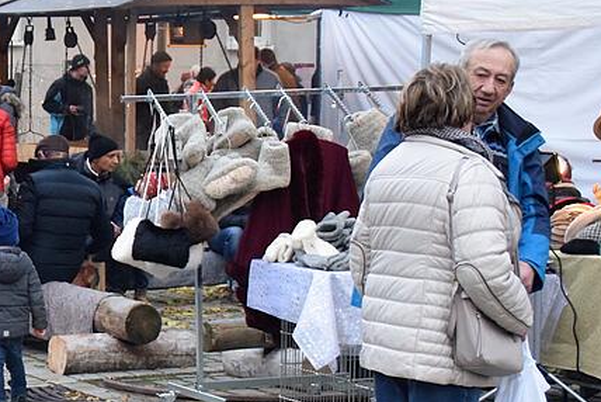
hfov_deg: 16.3
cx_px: -86
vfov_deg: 11.3
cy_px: 250
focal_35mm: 121
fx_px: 2021
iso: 1600
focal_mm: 32
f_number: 5.6
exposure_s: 1/125
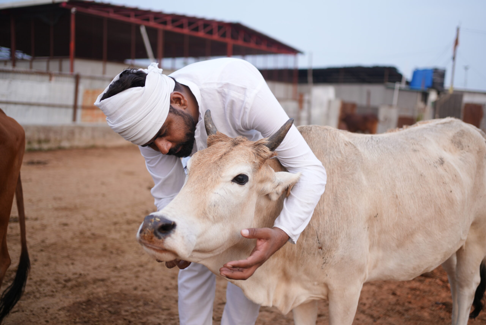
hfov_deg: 54.4
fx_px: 473
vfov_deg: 37.9
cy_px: 162
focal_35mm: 35
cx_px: 243
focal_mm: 35
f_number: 2
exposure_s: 1/200
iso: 160
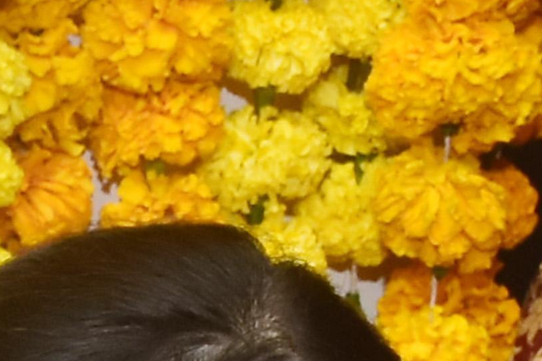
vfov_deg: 4.5
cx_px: -1018
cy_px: 1186
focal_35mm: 290
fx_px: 4366
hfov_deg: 6.5
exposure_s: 1/80
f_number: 7.1
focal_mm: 26
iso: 800
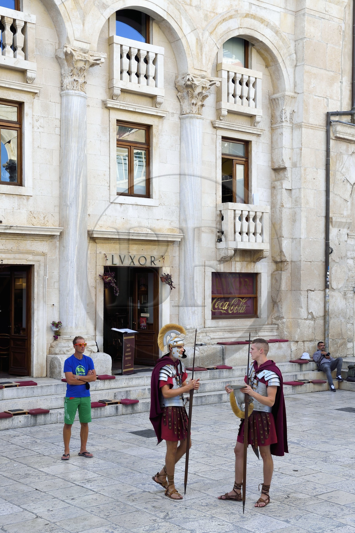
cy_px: 266
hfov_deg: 28.1
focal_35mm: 48
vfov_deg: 41.1
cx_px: 178
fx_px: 710
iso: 200
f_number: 8
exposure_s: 1/160
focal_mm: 48
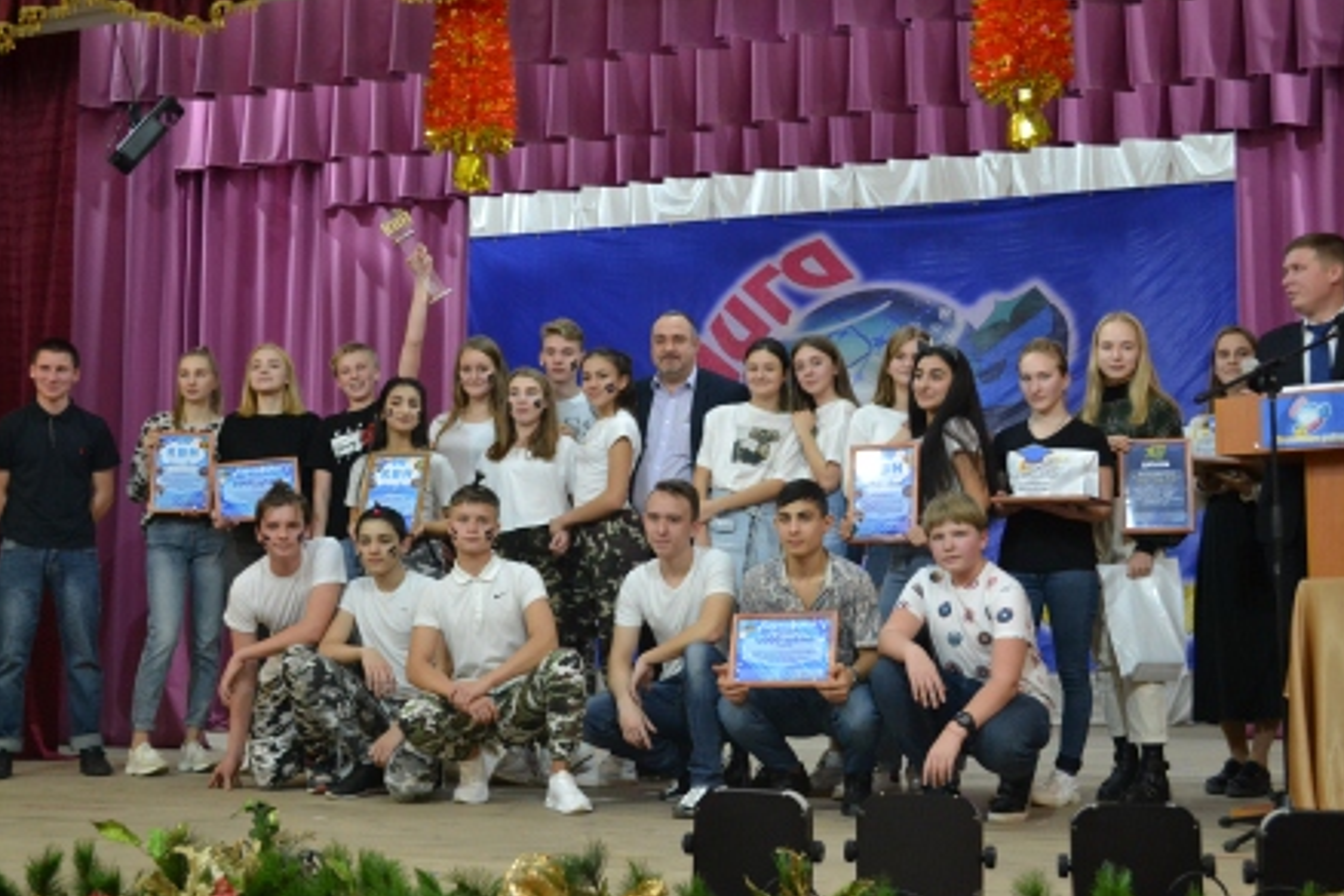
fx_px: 1662
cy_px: 453
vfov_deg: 30.2
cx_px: 663
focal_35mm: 45
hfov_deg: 44.0
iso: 2000
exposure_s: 1/60
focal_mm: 29
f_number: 4.5
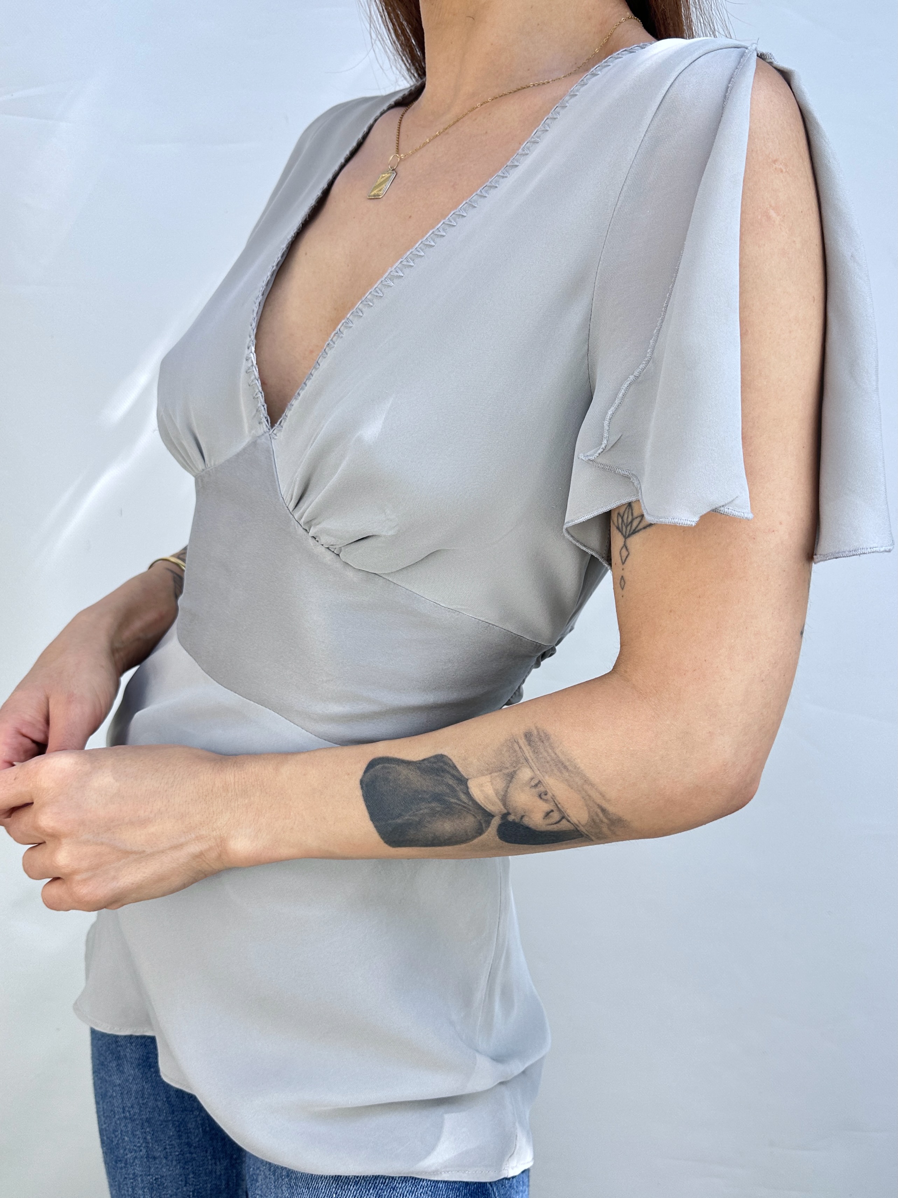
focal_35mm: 24
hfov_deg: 56.8
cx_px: 449
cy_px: 599
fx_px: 830
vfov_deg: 71.6
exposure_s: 1/489
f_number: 1.78
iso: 80
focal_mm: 6.86
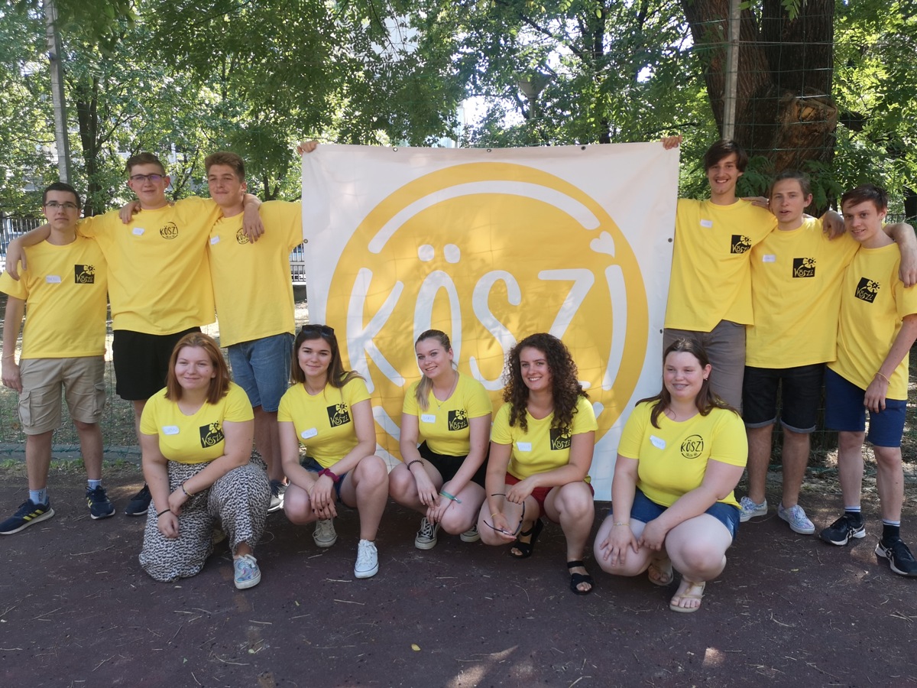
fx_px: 715
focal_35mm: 27
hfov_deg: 65.3
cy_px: 344
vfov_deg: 51.4
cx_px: 458
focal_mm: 5.58
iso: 50
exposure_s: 1/180
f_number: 1.8
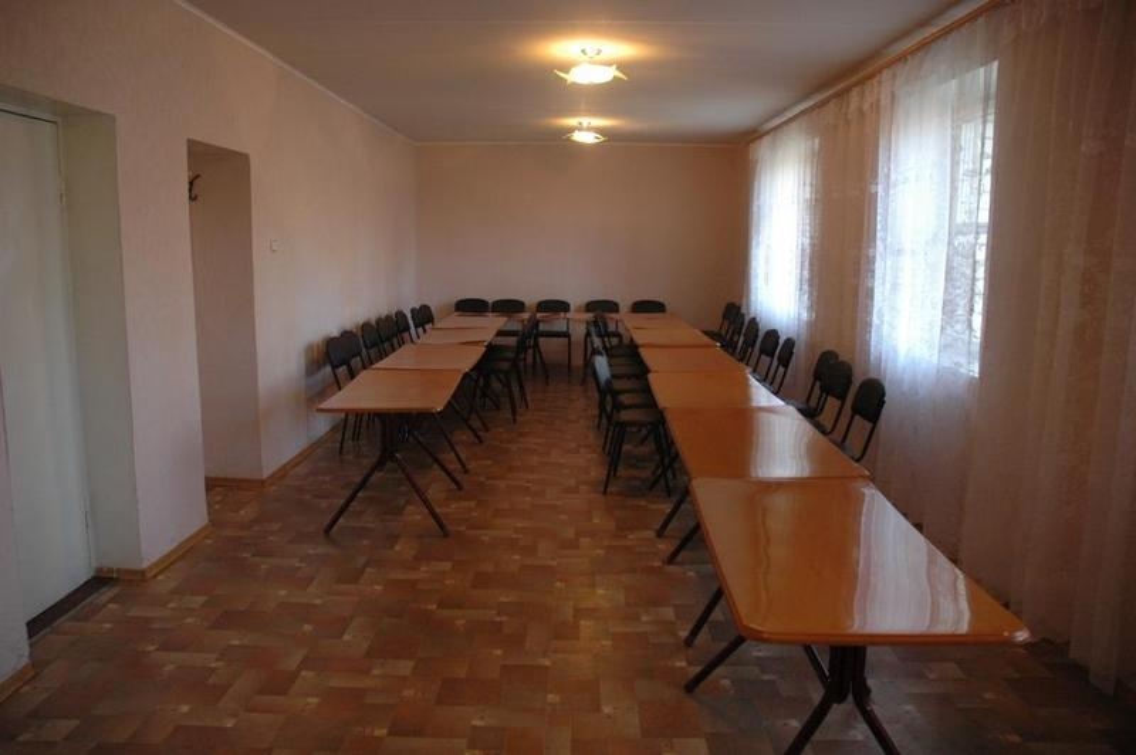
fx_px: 851
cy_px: 378
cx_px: 568
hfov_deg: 67.4
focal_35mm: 27
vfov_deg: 47.9
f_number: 4
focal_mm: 18
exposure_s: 1/60
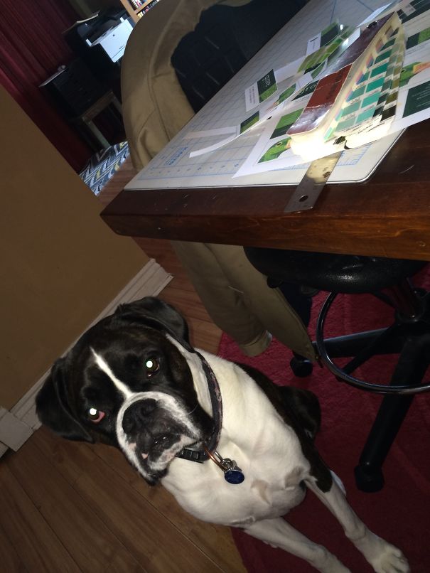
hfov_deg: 46.8
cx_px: 215
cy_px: 286
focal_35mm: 30
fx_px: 497
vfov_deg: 59.9
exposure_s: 1/20
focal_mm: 4.12
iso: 80
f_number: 2.2
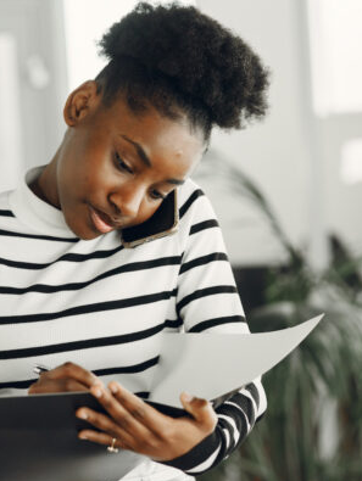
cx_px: 246
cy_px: 242
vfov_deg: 15.9
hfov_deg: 12.0
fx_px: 1726
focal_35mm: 124
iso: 640
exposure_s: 1/320
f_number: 2.8
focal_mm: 85
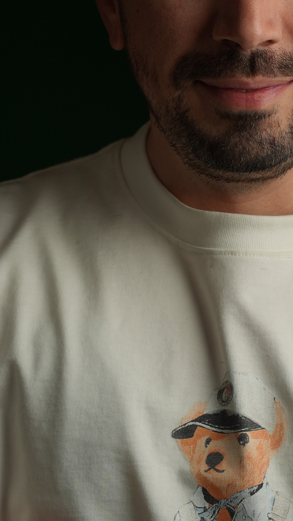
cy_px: 189
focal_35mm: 181
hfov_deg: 6.7
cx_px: 216
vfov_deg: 11.9
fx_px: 2501
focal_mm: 75
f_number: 4
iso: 100
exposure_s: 1/200
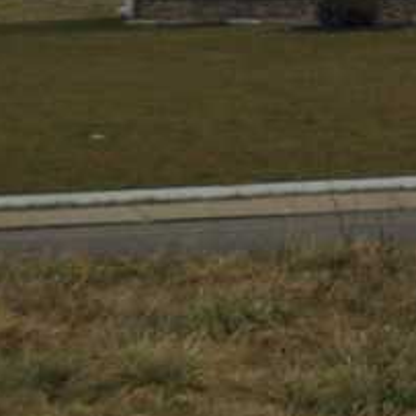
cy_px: -463
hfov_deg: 3.0
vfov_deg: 3.1
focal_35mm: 569
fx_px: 7736
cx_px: 1224
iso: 125
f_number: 4.7
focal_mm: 17.5
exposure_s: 1/800
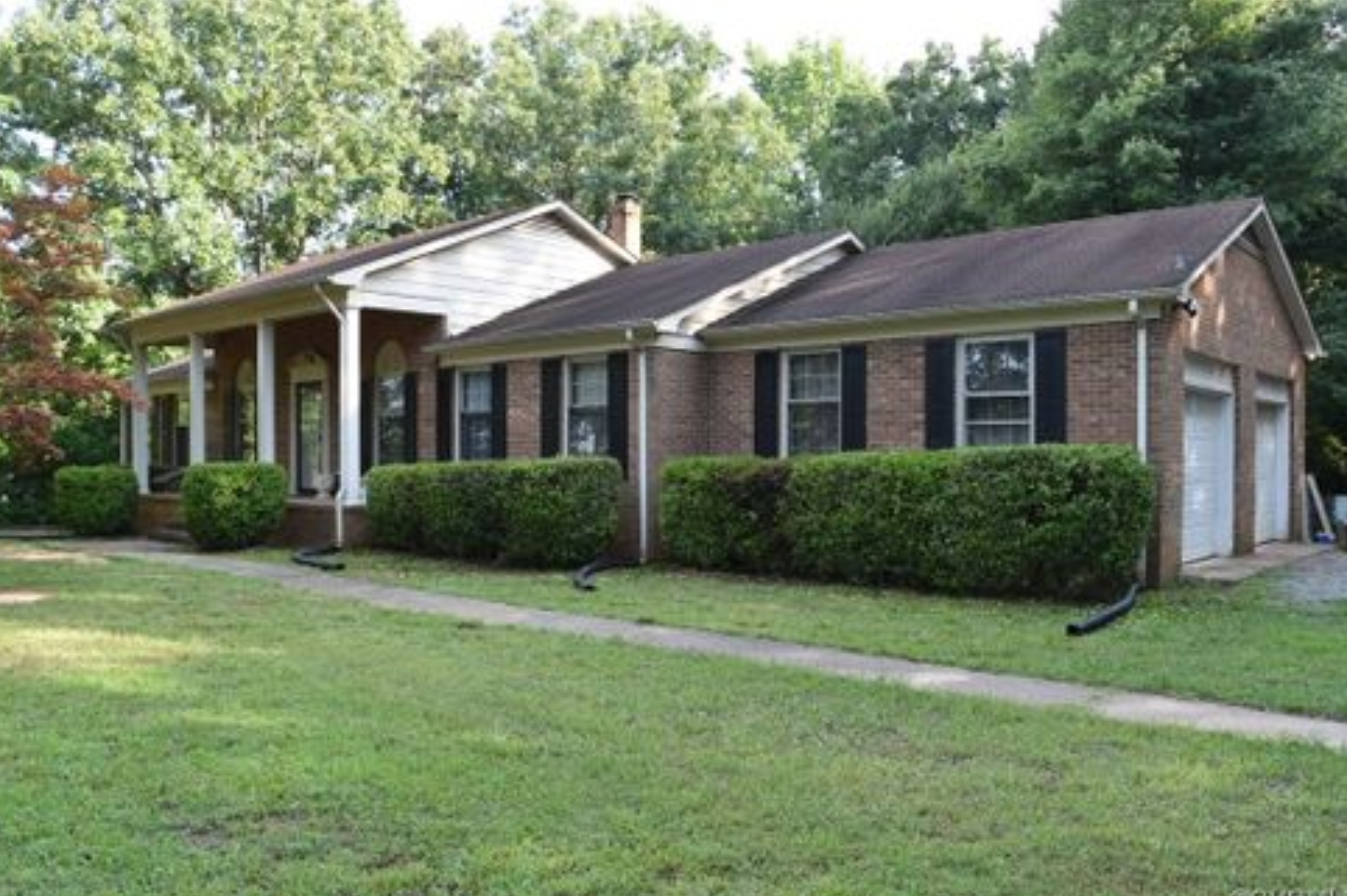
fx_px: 1047
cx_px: 668
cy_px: 462
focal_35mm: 28
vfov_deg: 46.4
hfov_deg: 65.5
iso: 400
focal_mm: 18
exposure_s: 1/160
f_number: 6.3
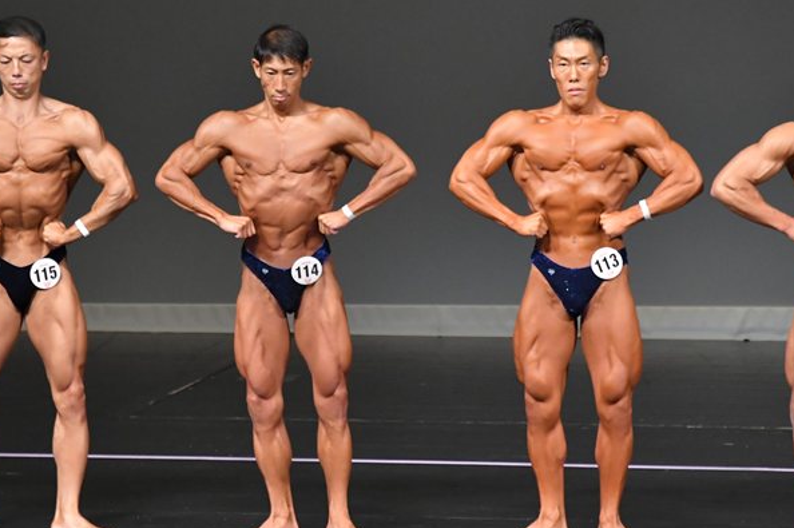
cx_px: 327
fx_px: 9057
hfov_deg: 5.0
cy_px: 279
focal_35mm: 411
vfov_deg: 3.3
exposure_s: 1/400
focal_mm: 210
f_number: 5.6
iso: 5000
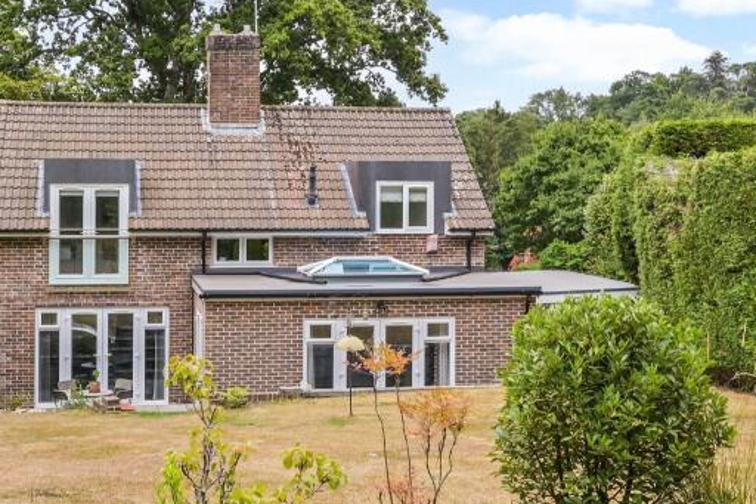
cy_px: 247
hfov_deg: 39.3
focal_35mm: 50
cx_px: 282
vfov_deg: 27.0
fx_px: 1050
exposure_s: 1/160
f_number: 13
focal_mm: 25
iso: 400
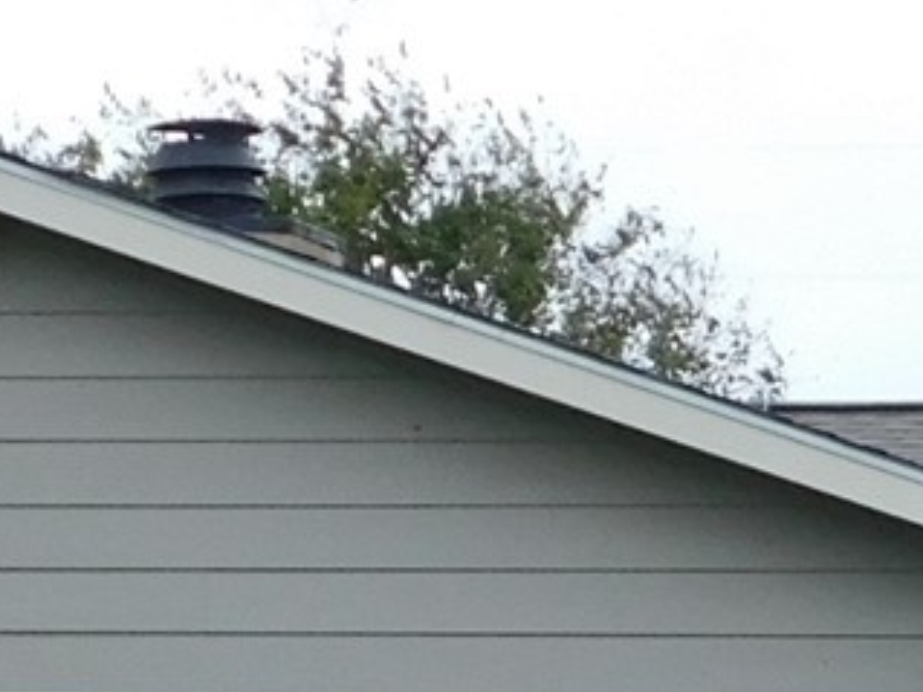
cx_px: 1580
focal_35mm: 231
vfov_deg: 6.4
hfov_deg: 8.3
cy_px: 718
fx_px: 6157
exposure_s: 1/125
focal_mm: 6.3
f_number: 3.5
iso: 125
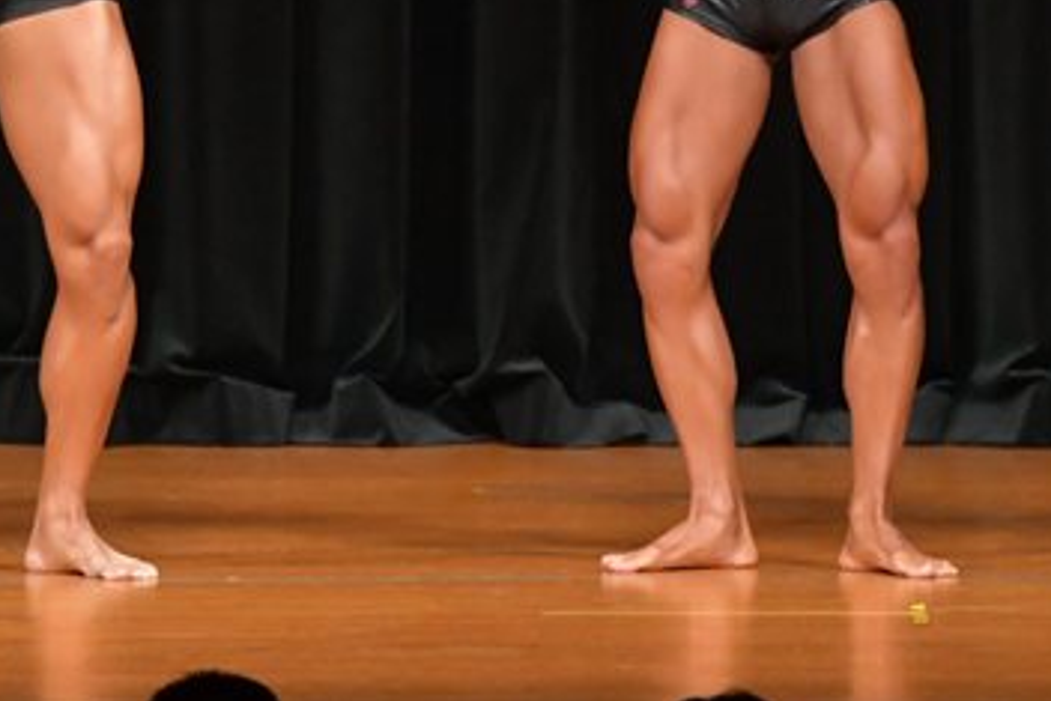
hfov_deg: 3.7
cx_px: 626
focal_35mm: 561
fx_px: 16384
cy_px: -63
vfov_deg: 2.5
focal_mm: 170
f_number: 5.6
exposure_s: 1/400
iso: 6400
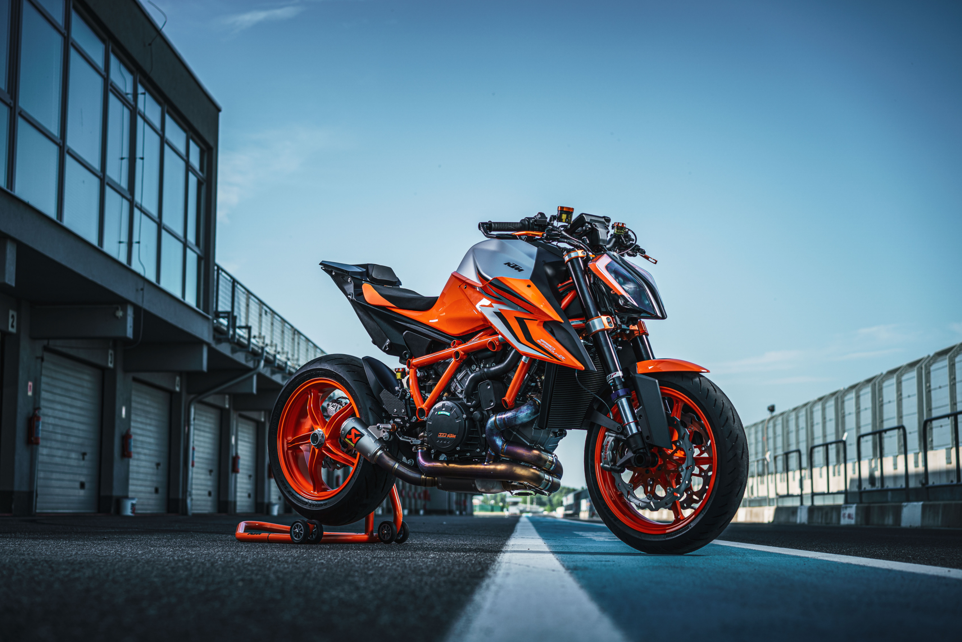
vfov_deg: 24.6
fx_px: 1470
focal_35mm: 55
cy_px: 321
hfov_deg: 36.2
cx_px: 481
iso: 50
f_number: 4
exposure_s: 1/400
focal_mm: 55
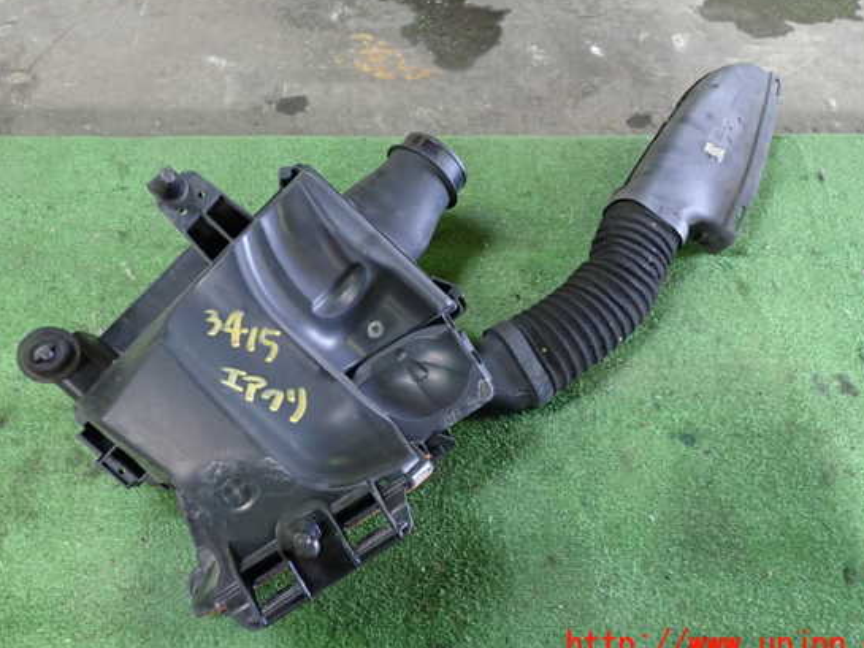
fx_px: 824
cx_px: 449
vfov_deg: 42.9
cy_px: 309
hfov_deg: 55.3
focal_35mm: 33
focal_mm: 5.4
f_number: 2.3
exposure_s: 1/30
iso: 320
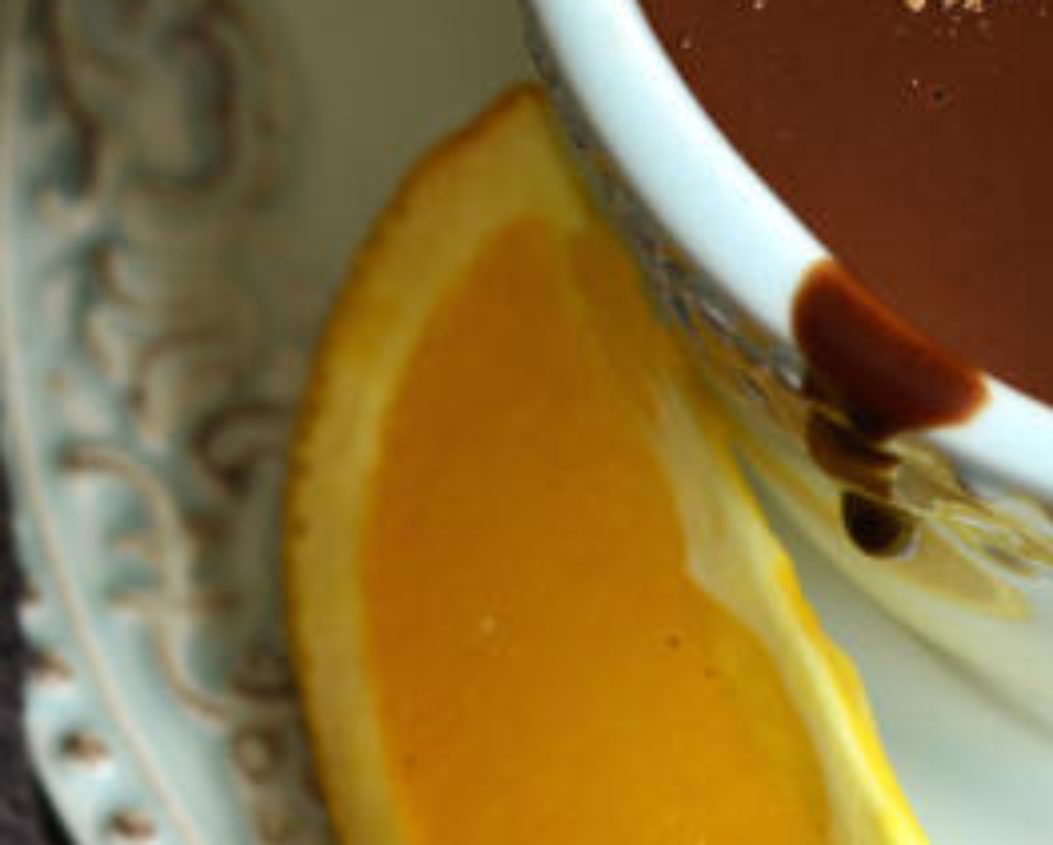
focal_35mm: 254
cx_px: 1331
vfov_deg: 6.1
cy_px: -182
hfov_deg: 7.5
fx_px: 7925
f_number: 5.6
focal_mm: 60
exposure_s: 1/10
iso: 200
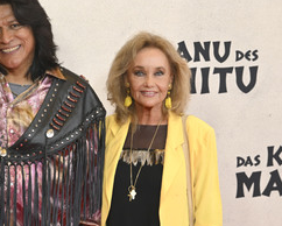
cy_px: 146
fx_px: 1094
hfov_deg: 14.5
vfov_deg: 11.8
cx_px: 32
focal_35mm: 131
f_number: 5.6
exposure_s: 1/160
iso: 800
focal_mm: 75
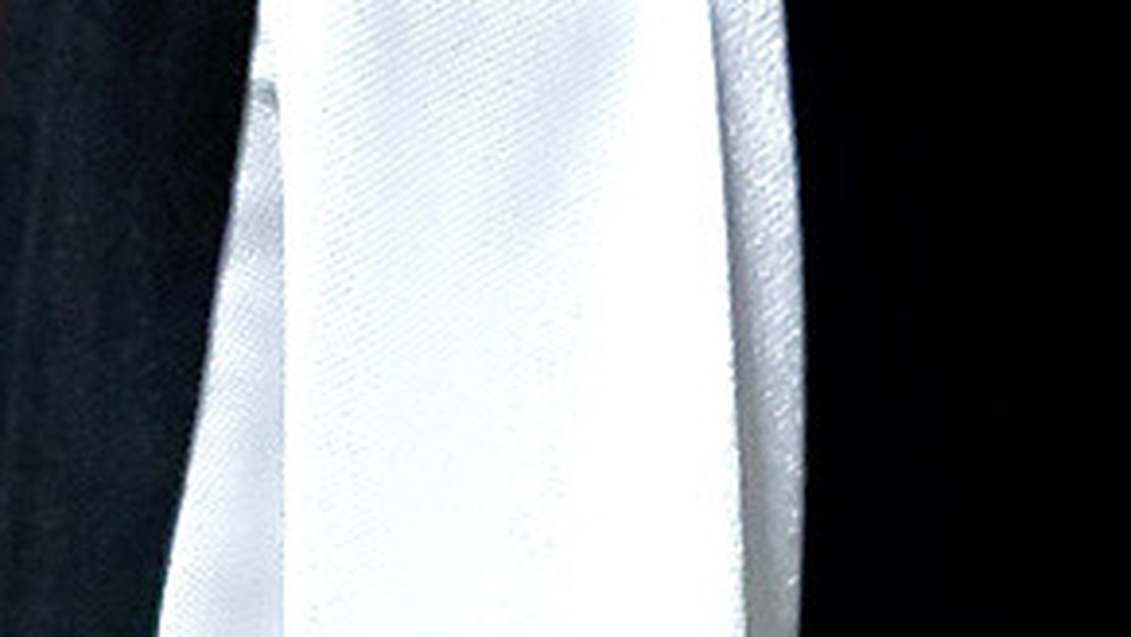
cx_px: 187
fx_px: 3150
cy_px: 994
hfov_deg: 20.1
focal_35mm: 105
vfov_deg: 11.1
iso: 500
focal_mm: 4.3
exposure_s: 1/30
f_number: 1.5
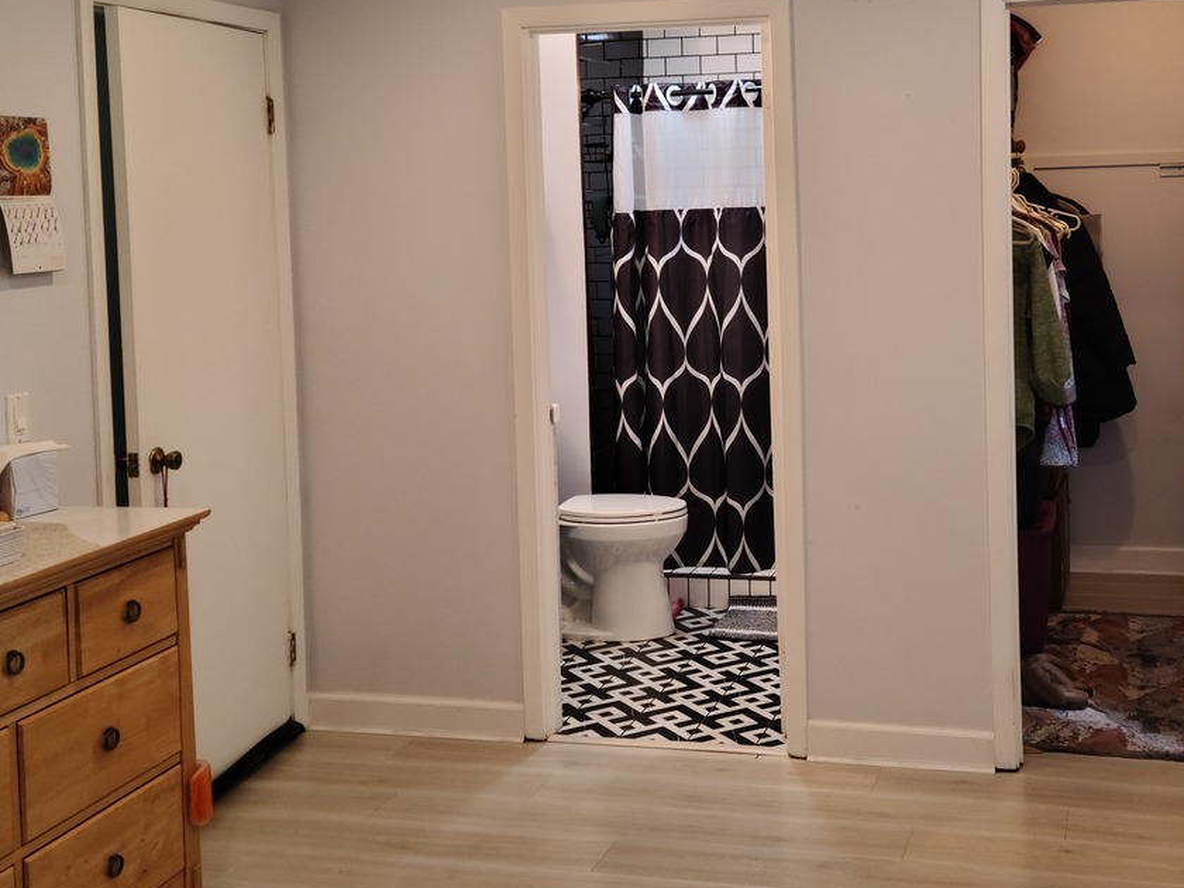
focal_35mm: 48
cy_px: 293
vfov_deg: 30.0
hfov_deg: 39.3
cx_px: 767
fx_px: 1642
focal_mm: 5.9
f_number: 2
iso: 125
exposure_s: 1/60
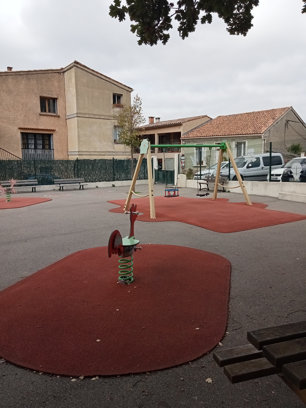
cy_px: 204
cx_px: 153
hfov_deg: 49.7
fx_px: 330
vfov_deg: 63.4
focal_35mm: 28
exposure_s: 1/820
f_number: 2.2
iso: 103
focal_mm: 3.46
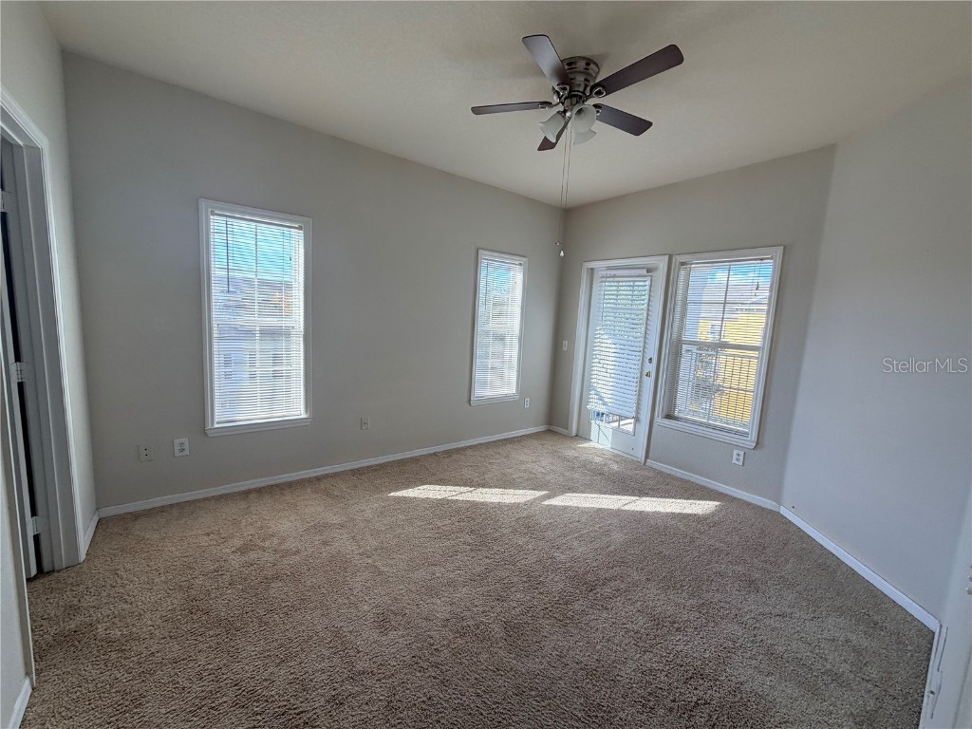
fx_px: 393
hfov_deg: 102.1
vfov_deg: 85.7
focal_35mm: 14
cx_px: 486
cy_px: 364
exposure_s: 1/139
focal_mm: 2.22
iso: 40
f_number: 2.2
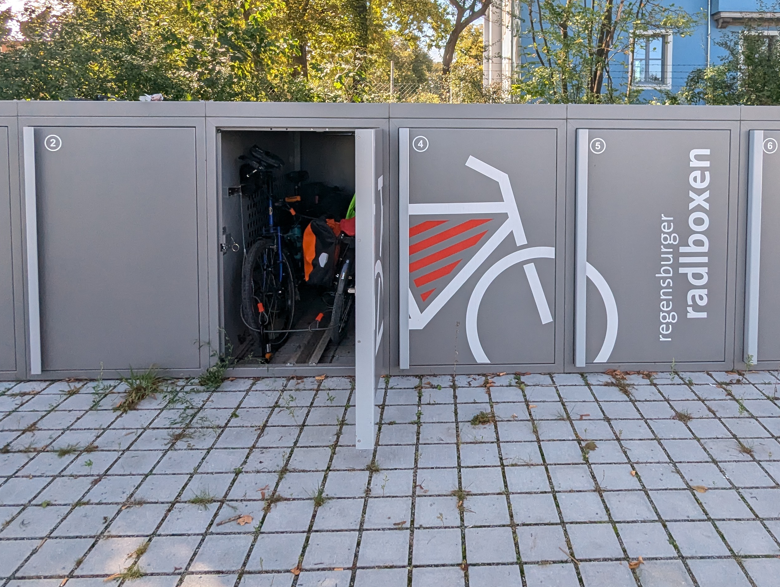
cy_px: 151
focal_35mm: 26
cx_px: 466
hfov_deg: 66.6
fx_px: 587
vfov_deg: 51.1
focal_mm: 2.35
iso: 52
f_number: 2.2
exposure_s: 1/1000
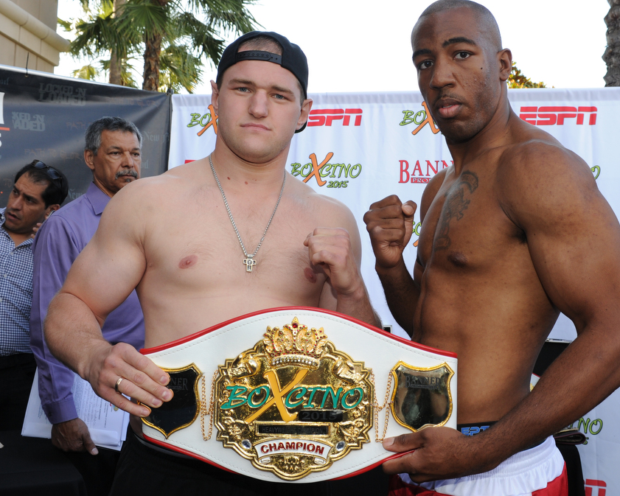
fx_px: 587
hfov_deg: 55.5
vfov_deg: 45.8
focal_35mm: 32
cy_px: 246
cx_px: 352
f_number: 7.1
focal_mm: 28
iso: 800
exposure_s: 1/200
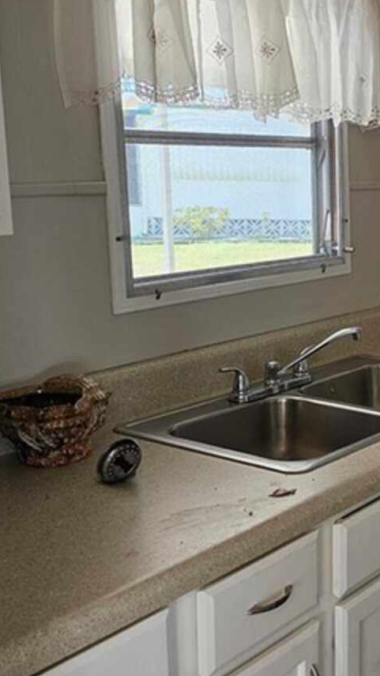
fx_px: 896
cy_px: 341
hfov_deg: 22.6
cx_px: 413
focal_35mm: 50
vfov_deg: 41.3
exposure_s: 1/359
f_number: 1.7
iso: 400
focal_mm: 6.3
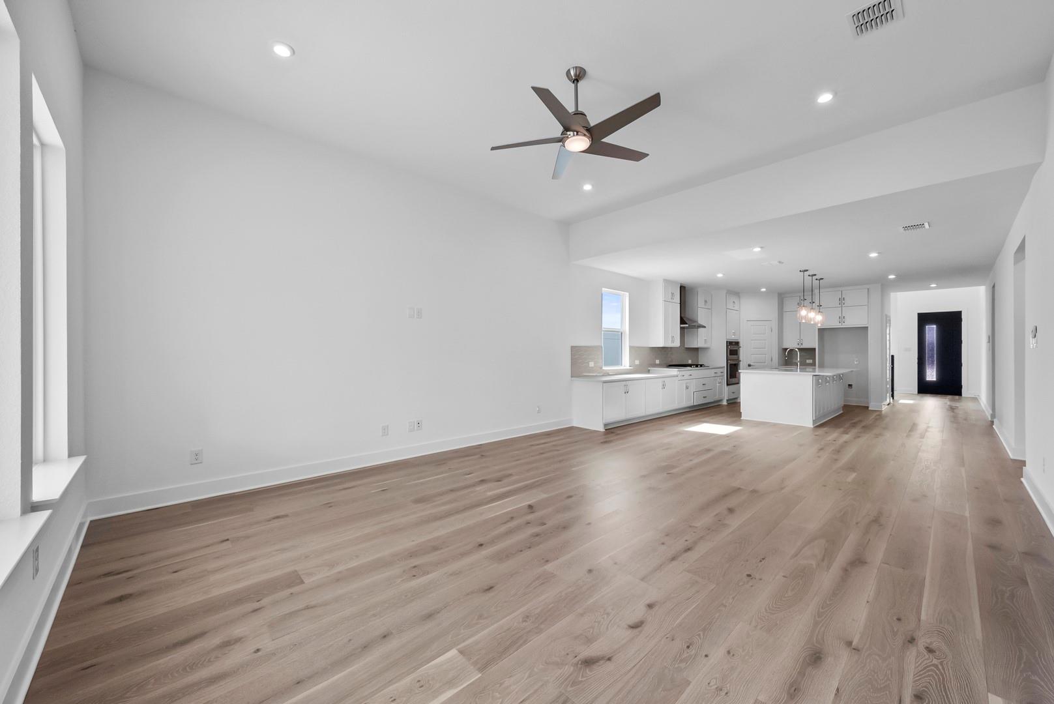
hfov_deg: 104.2
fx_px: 410
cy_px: 352
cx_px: 527
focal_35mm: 14
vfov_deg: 81.3
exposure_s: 1/30
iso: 500
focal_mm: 14
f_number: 11
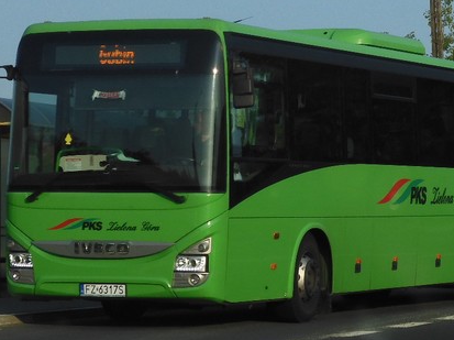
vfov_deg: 8.8
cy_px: 36
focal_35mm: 168
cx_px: 350
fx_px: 2201
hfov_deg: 11.7
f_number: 4.5
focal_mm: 13.7
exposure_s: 1/500
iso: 100
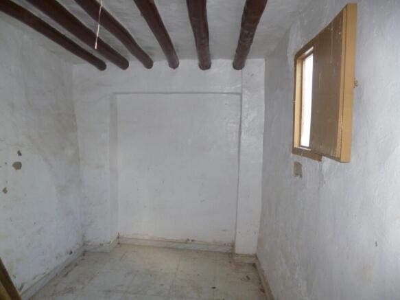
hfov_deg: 71.6
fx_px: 277
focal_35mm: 24
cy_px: 150
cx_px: 200
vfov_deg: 56.8
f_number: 2.5
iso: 200
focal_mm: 4.3
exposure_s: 1/60
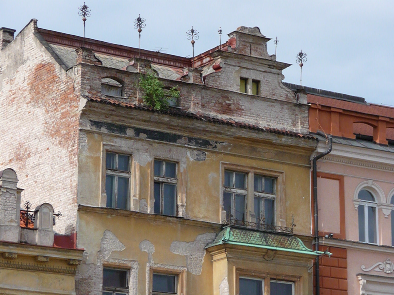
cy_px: 148
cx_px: 197
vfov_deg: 8.7
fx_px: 1935
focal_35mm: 170
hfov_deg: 11.6
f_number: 11
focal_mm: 29.1
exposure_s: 1/400
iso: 500
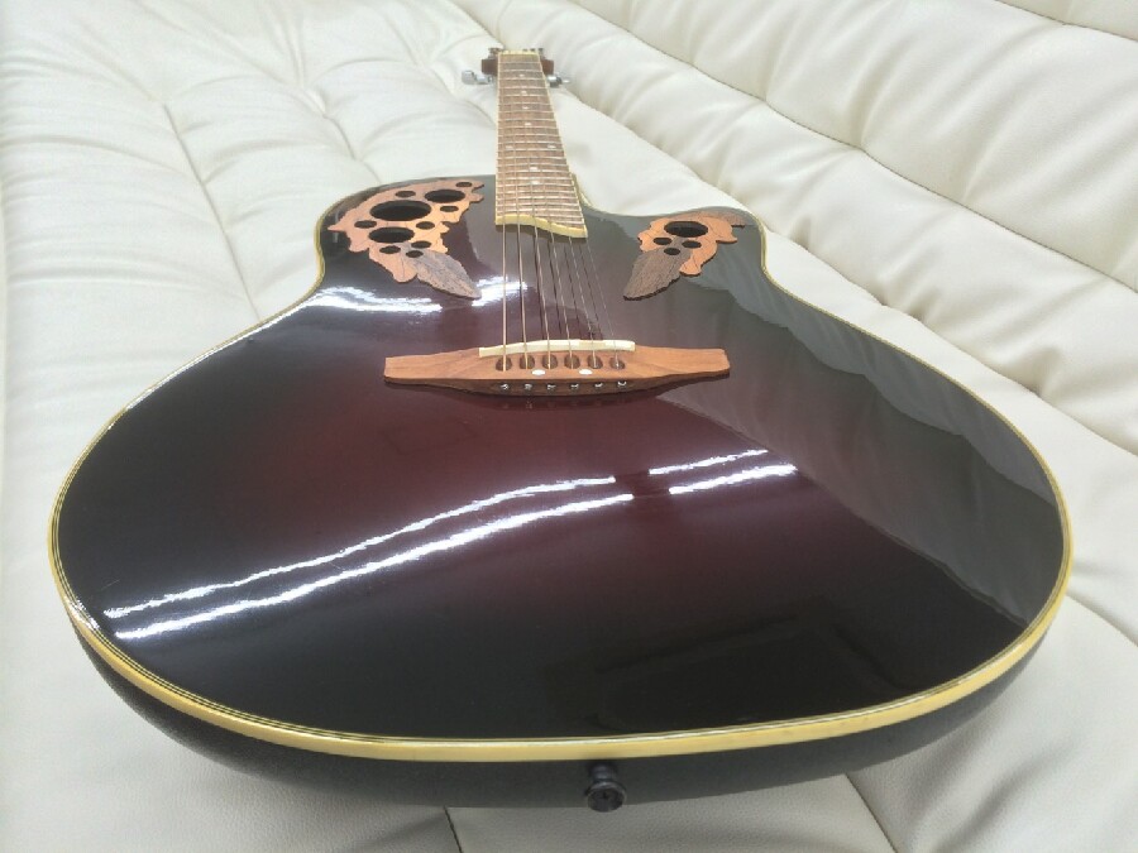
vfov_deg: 48.2
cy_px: 426
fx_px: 953
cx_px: 569
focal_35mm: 29
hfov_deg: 61.7
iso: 32
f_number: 2.2
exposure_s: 1/30
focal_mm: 4.15
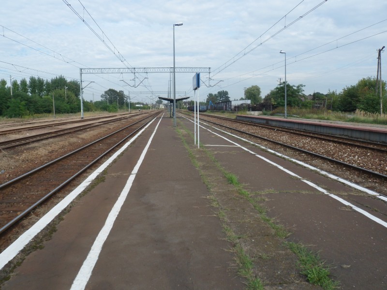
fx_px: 302
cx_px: 194
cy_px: 145
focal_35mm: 27
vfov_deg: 51.4
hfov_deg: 65.3
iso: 80
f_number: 3.3
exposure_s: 1/500
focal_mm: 4.9
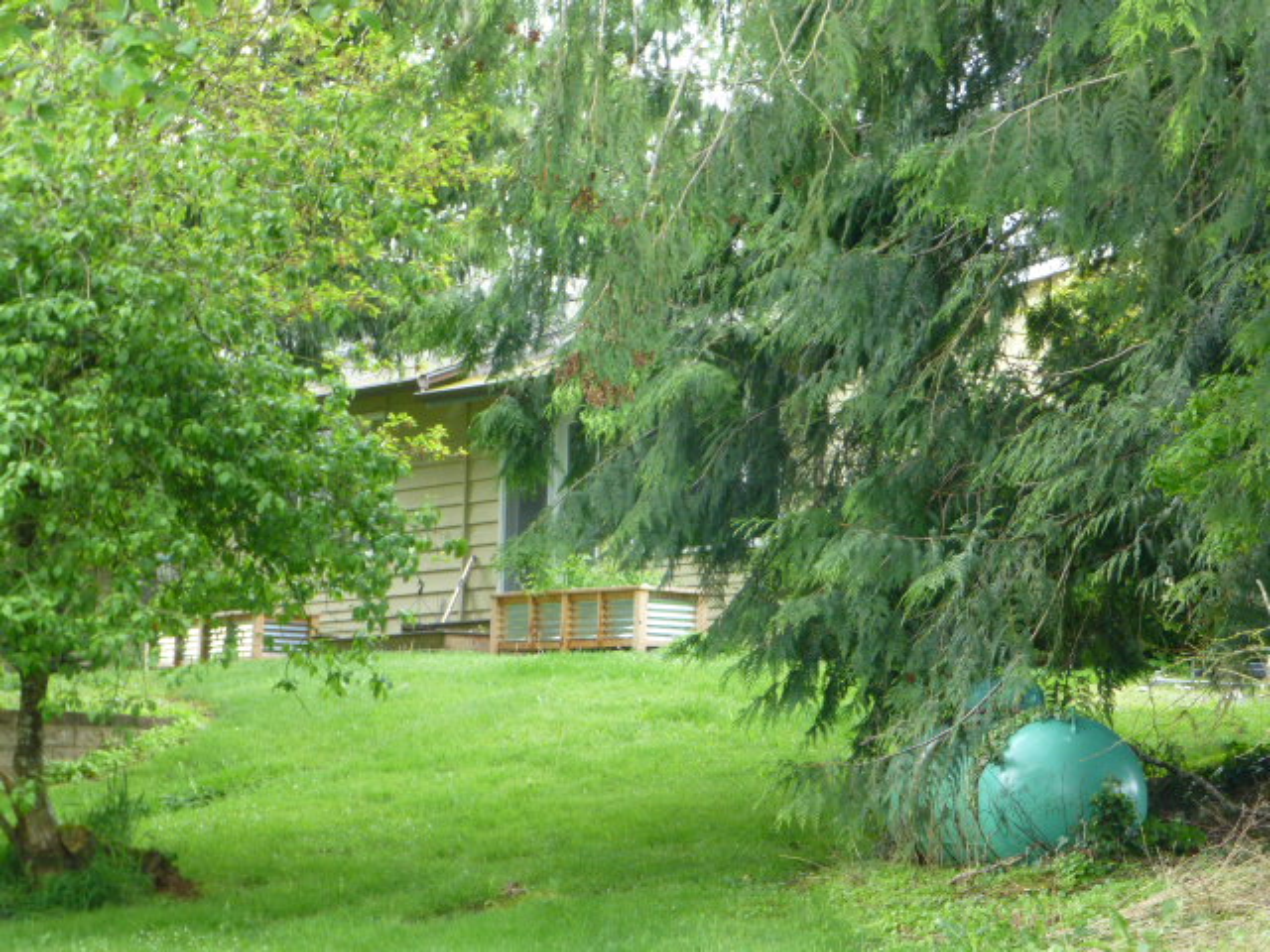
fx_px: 3999
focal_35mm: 109
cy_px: 476
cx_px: 635
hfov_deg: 18.0
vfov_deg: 13.6
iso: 400
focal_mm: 19.4
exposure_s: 1/60
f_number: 5.3
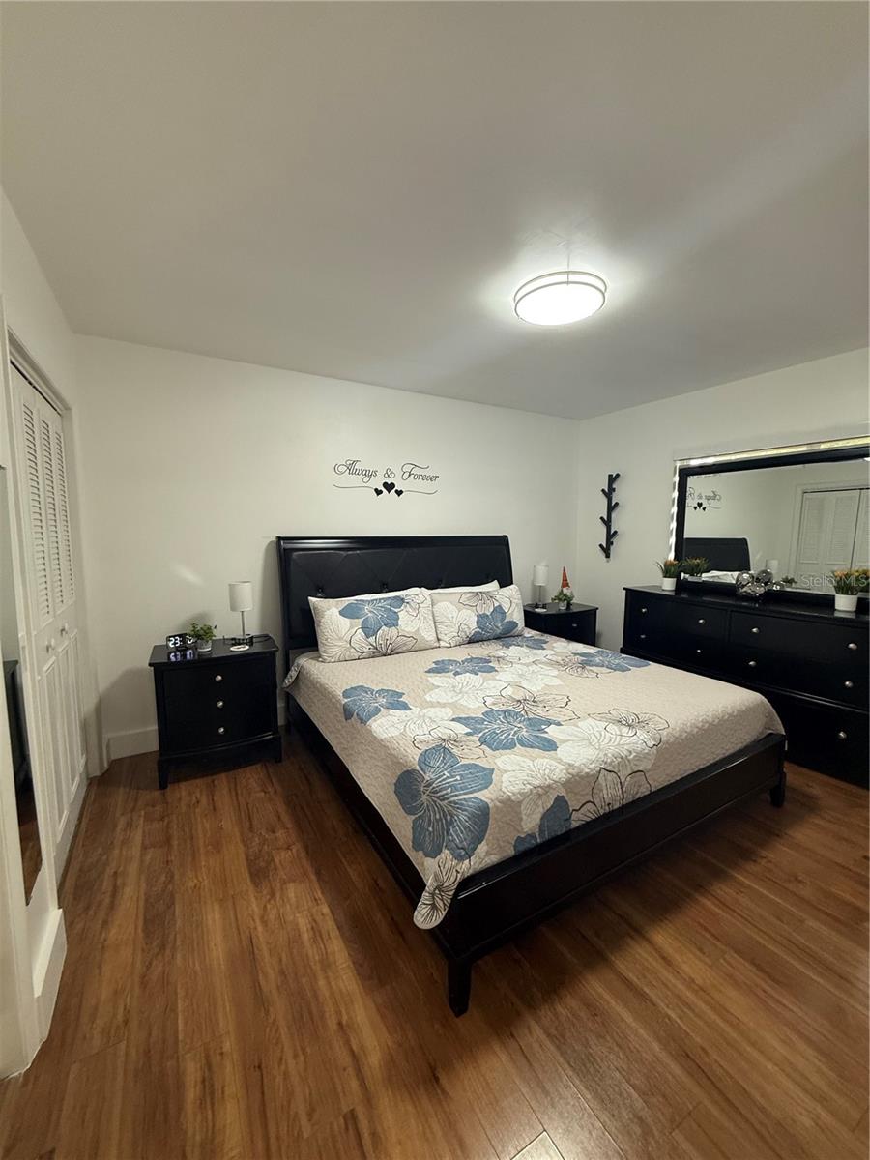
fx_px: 469
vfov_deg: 102.1
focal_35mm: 14
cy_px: 580
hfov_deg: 85.7
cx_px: 435
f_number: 2.2
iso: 200
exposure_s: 1/60
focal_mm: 2.22
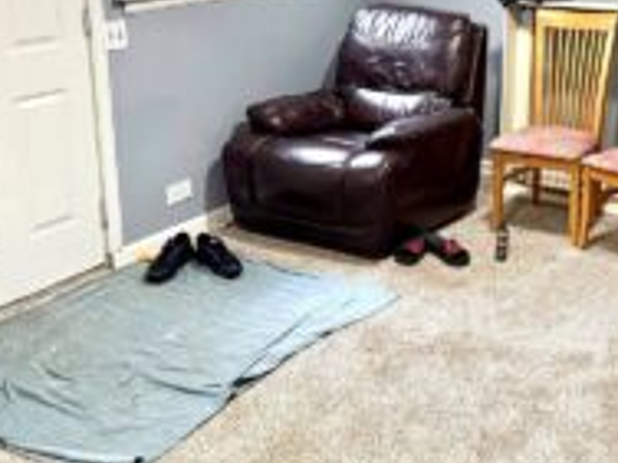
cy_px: 135
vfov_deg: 28.3
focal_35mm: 51
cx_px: 477
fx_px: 911
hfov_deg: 36.5
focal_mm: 6.76
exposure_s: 1/60
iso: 500
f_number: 1.78
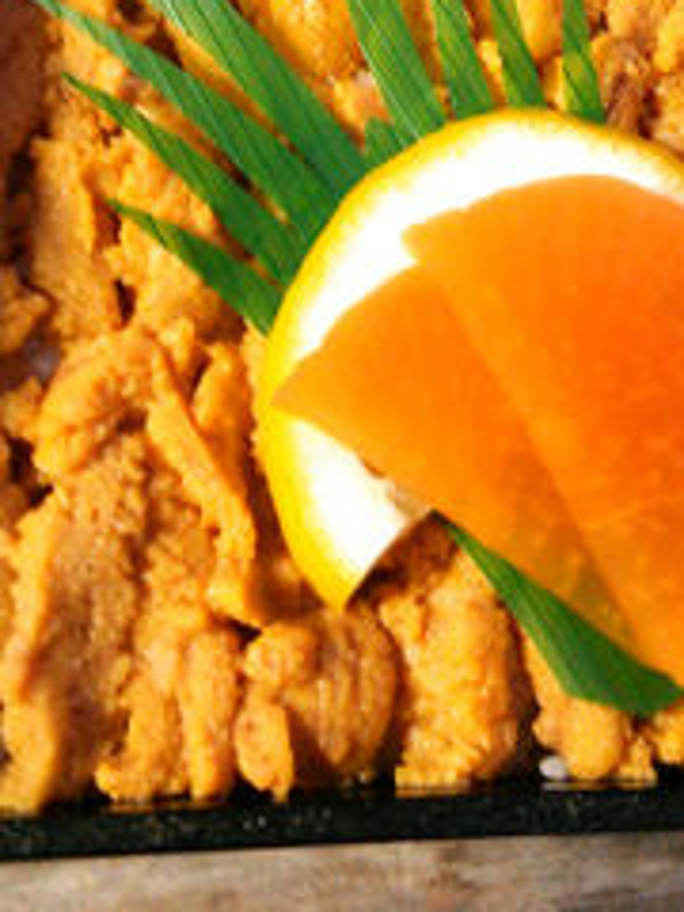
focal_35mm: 50
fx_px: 1317
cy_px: 194
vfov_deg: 37.0
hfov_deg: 29.1
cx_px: 388
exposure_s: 1/21
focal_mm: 4.06
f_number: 1.94
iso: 250
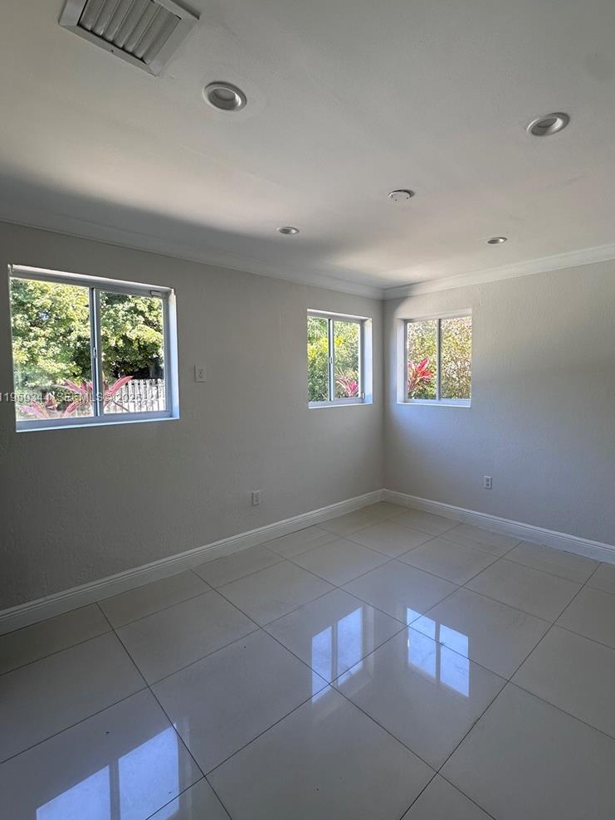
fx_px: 403
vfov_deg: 91.0
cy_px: 398
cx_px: 361
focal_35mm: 17
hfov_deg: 74.1
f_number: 2.2
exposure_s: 1/99
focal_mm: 2.22
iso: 50
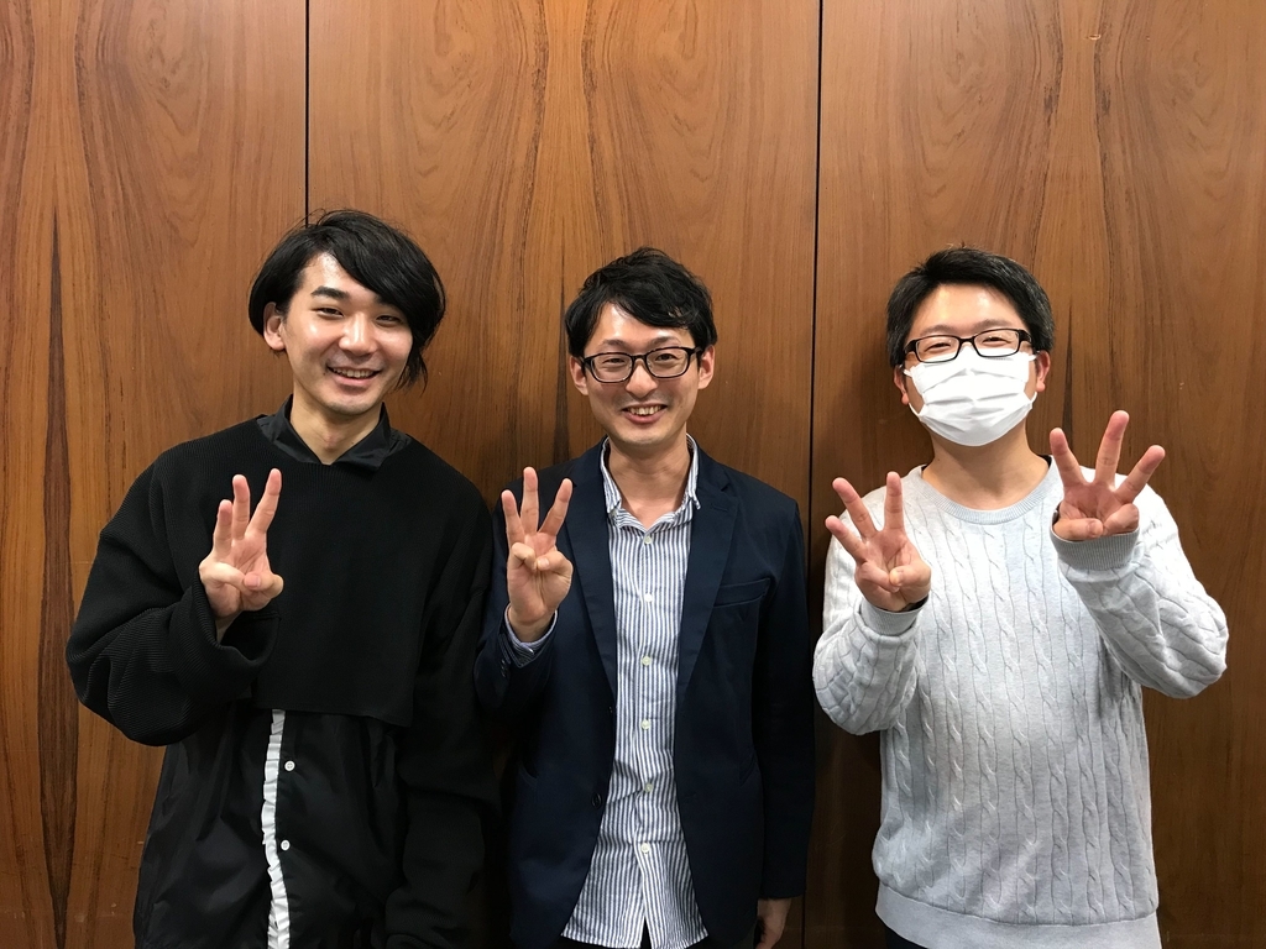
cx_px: 633
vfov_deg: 49.7
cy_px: 474
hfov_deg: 63.4
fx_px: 1024
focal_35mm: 28
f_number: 1.8
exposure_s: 1/17
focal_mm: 3.99
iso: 50
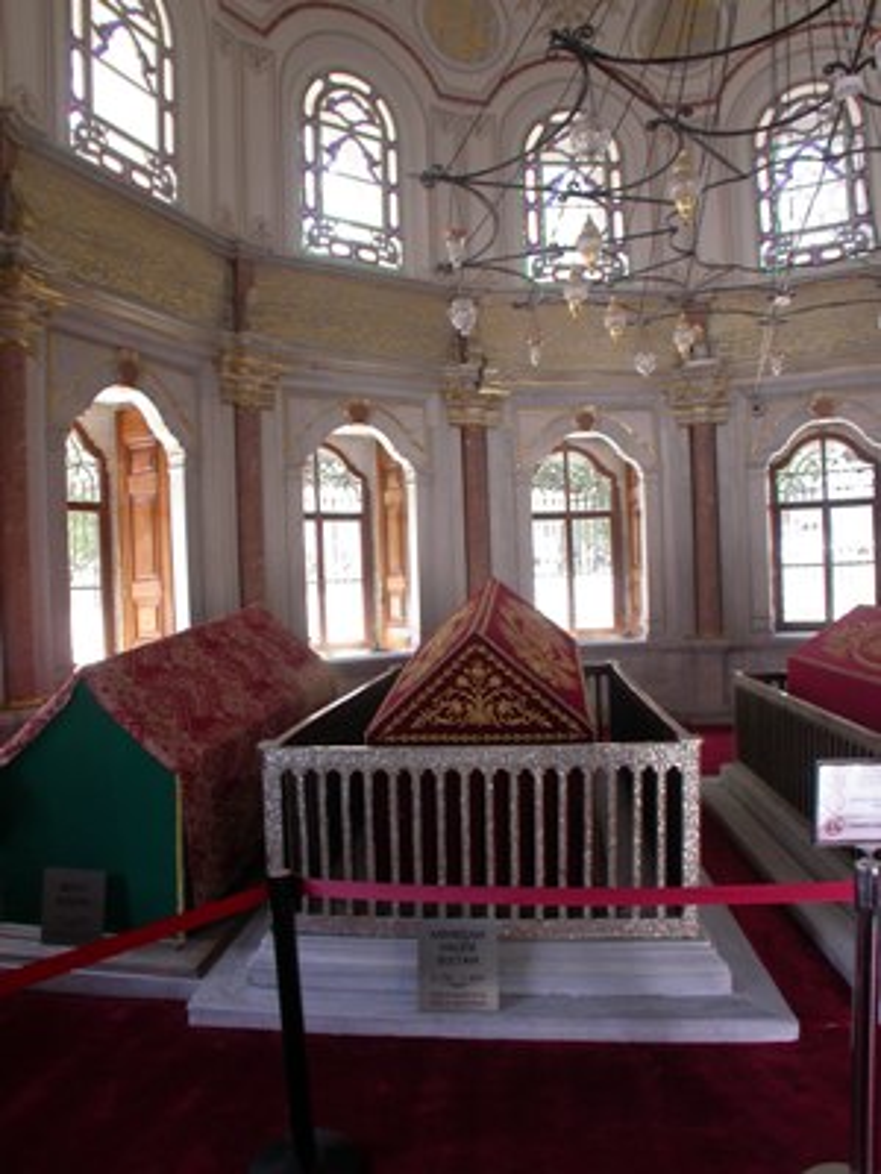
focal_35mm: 38
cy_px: 587
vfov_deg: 49.0
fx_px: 1290
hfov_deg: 37.7
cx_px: 440
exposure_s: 1/15
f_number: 3.7
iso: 100
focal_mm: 7.85
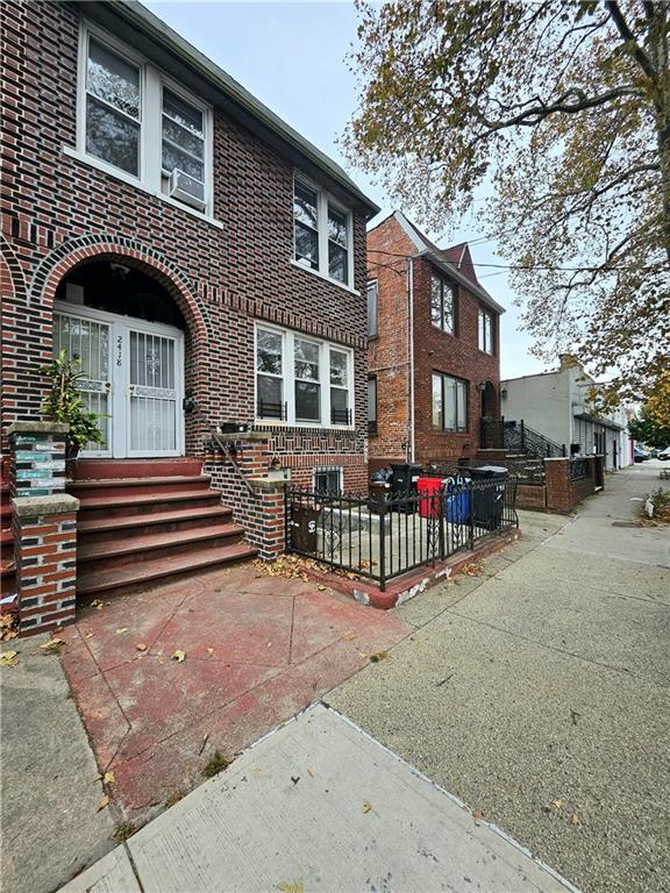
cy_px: 446
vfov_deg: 106.2
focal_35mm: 13
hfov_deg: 89.9
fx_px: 335
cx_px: 335
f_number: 2.2
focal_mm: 1.74
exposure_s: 1/120
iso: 40
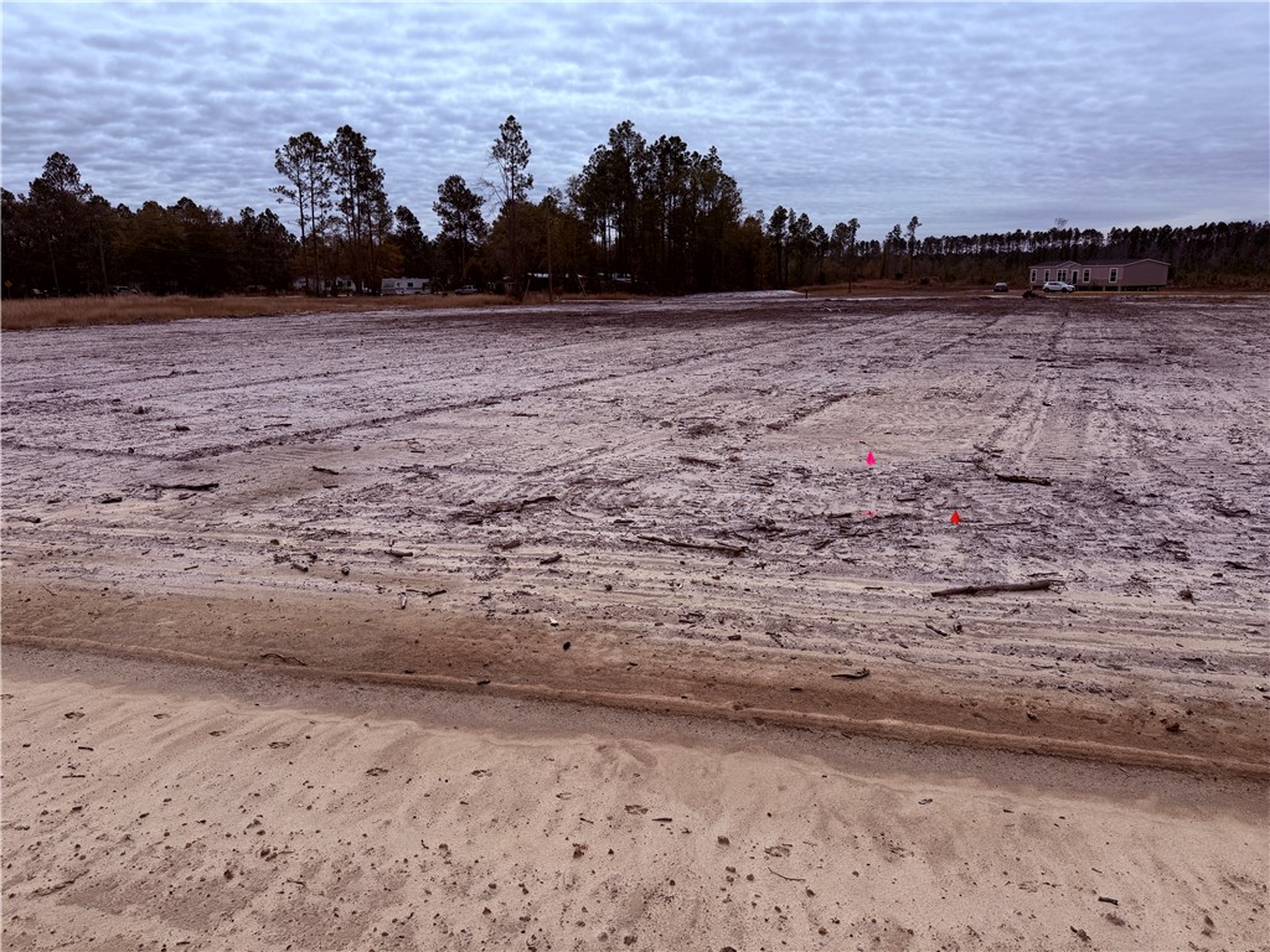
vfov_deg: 56.8
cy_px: 476
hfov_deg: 71.6
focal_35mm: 24
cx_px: 635
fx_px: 881
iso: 80
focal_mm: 6.76
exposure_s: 1/10309
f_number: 1.78
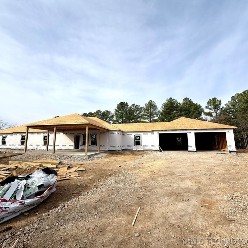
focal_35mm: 17
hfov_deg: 83.9
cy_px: 121
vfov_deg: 84.0
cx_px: 121
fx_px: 138
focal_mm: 2.22
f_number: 2.2
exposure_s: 1/2976
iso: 50
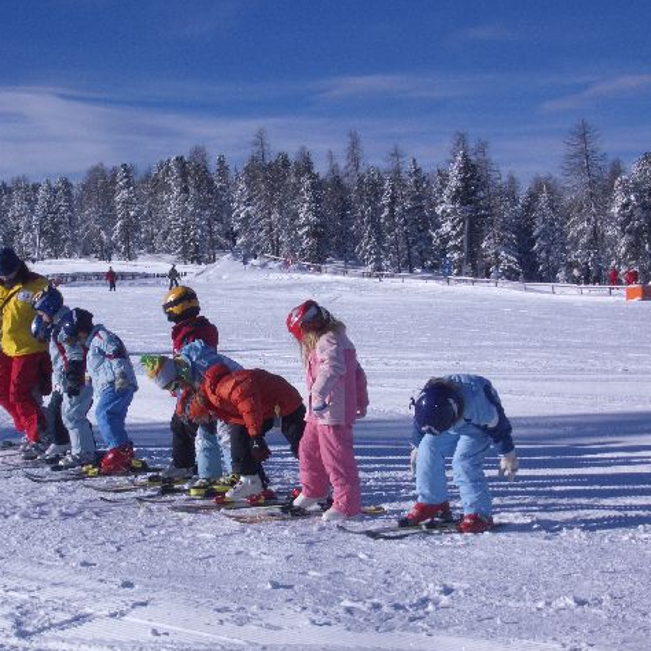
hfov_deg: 23.3
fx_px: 1574
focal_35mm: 74
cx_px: 265
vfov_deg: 23.4
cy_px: 327
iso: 50
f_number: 5.6
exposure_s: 1/640
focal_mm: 10.2
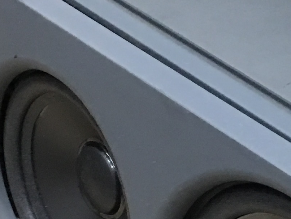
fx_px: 1219
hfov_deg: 13.4
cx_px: 303
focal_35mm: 145
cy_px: 193
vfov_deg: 10.2
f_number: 2.2
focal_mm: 4.15
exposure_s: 1/10
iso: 80
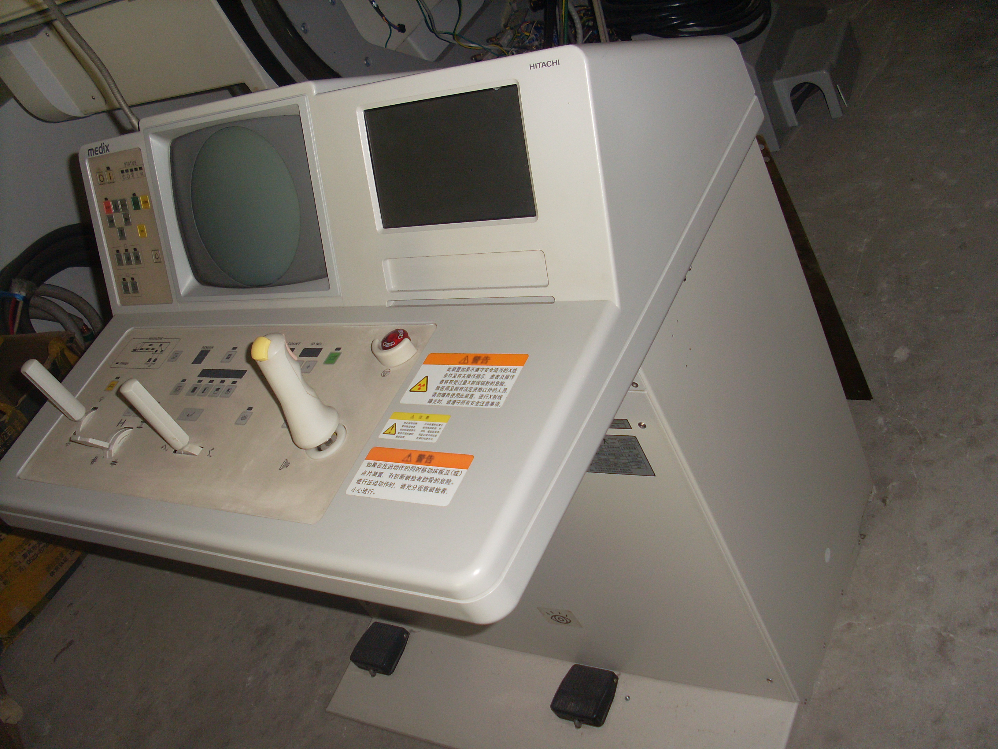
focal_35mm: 38
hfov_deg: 49.0
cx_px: 499
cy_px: 374
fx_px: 1096
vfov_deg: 37.7
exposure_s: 1/45
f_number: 3
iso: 100
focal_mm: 6.3
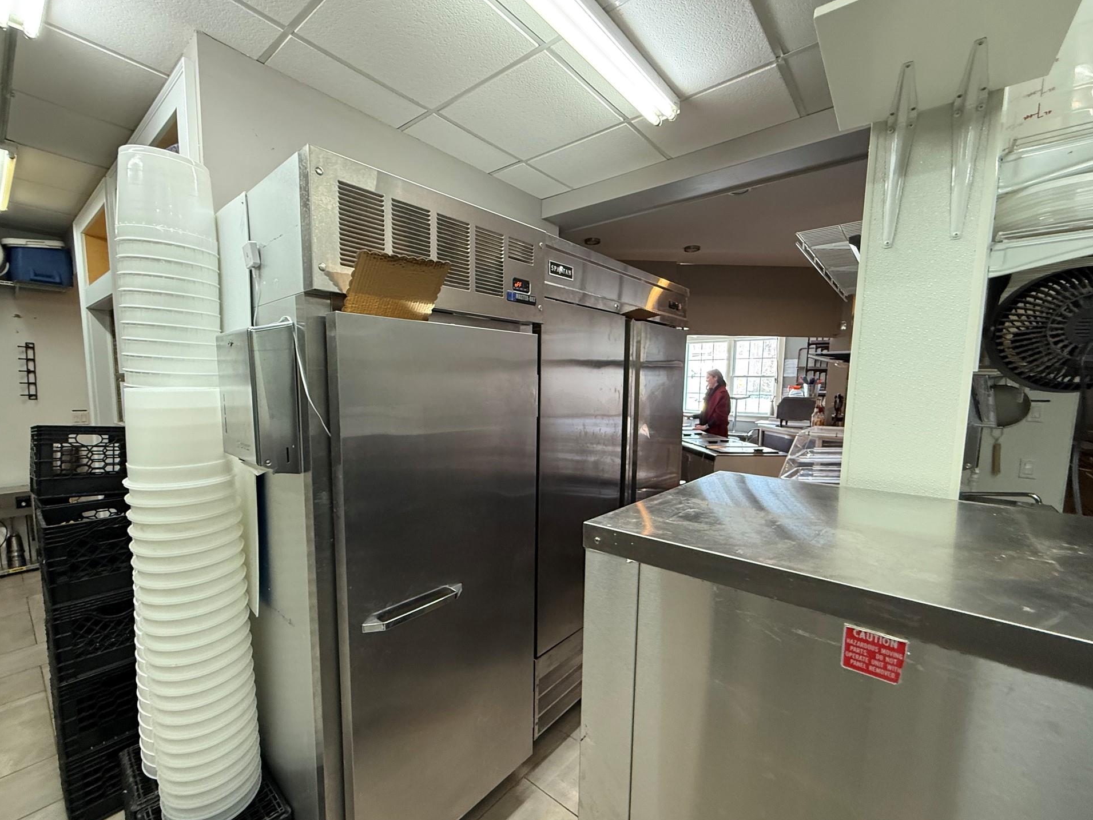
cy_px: 435
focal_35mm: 15
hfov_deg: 98.1
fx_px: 474
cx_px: 519
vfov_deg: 81.7
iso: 400
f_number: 2.2
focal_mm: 2.22
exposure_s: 1/60
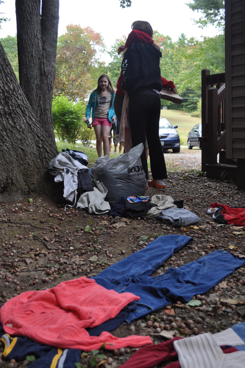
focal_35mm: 39
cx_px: 122
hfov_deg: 34.1
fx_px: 399
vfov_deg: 49.6
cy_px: 184
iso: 400
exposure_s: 1/60
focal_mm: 26
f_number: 4.2
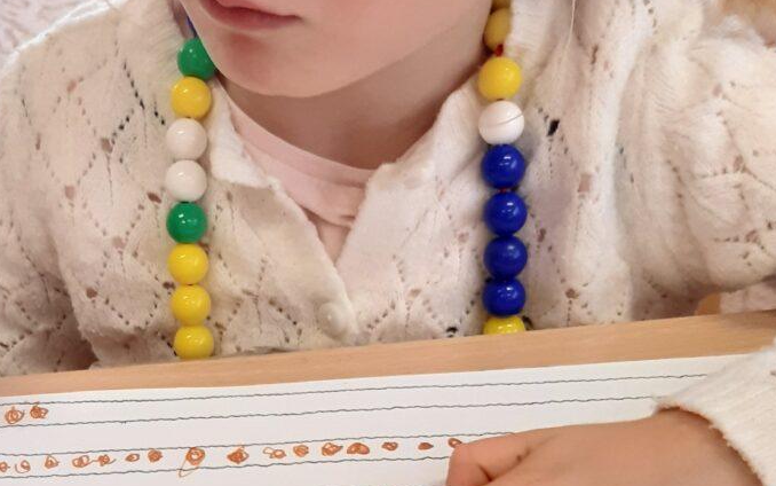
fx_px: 1375
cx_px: 204
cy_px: 429
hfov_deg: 31.0
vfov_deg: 19.7
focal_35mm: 65
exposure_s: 1/100
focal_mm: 3.92
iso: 160
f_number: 1.7
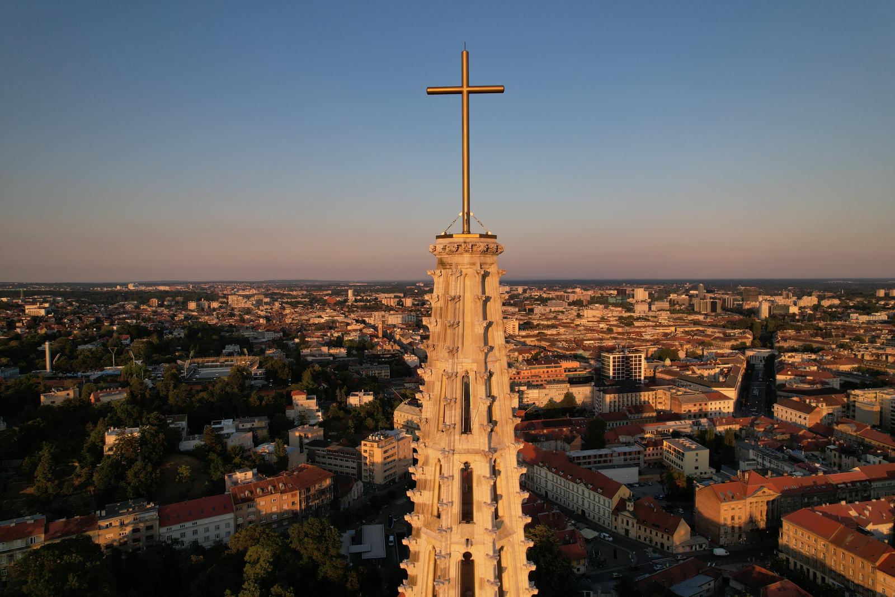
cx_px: 448
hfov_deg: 78.6
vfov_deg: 57.2
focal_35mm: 22
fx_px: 547
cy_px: 298
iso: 100
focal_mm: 8.38
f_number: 2.8
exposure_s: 1/80
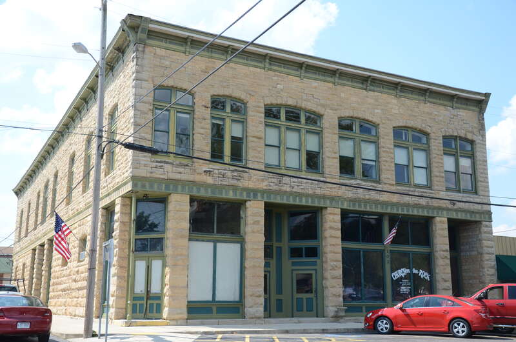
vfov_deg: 31.8
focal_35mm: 42
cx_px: 258
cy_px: 171
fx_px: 601
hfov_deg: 46.5
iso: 200
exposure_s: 1/640
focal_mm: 28
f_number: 5.6
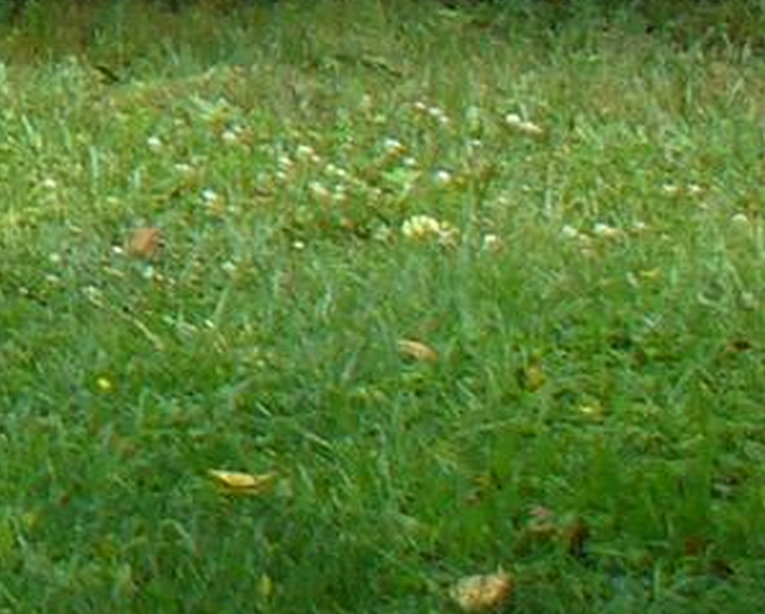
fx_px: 5620
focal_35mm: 248
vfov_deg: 5.9
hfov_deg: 6.9
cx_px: -1615
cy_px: -963
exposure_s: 1/200
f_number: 2.8
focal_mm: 6.1
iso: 80
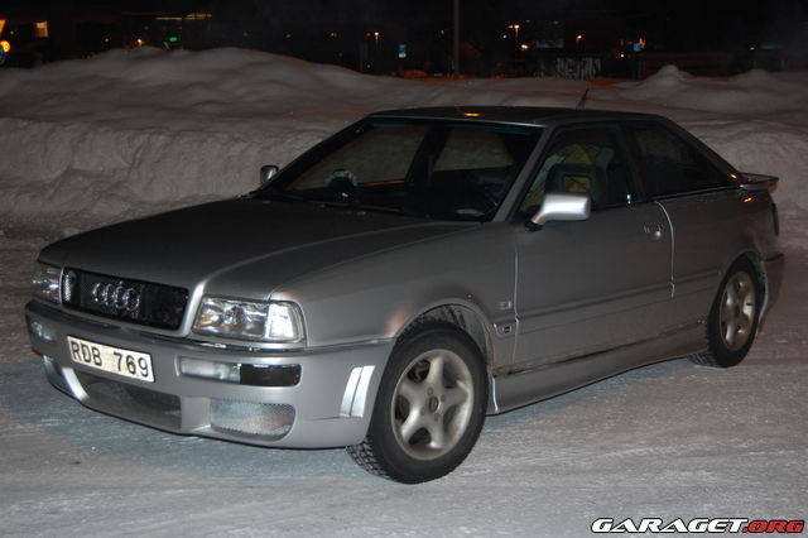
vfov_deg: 23.8
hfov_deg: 35.1
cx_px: 404
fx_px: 1279
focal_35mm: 57
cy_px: 269
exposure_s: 1/60
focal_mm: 38
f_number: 4.8
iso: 400
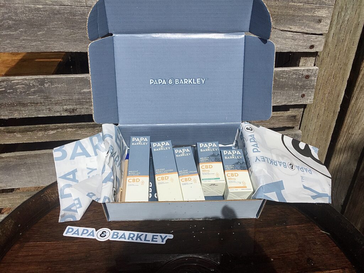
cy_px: 136
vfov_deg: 48.2
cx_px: 182
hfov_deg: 61.7
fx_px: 305
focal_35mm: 29
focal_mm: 4.15
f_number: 2.2
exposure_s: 1/4405
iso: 32
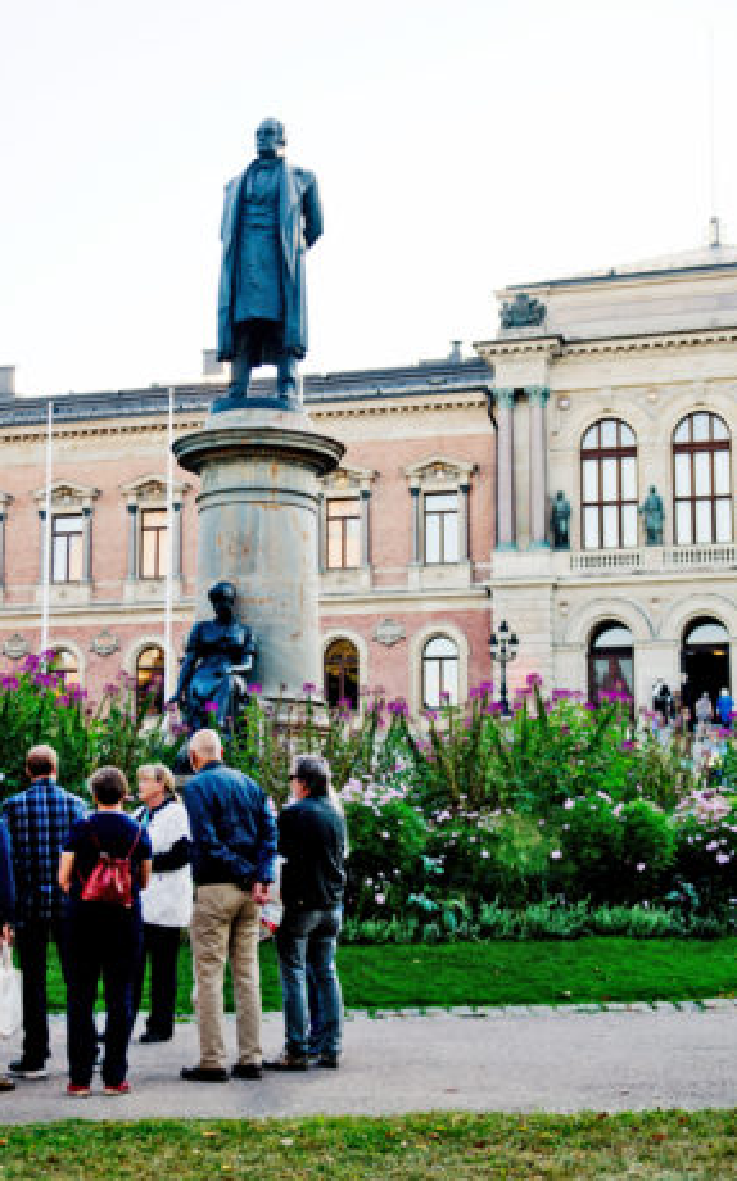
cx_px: 277
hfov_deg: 21.9
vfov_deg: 34.6
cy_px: 597
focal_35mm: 59
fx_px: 1898
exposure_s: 1/400
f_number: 2.8
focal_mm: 38
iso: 100
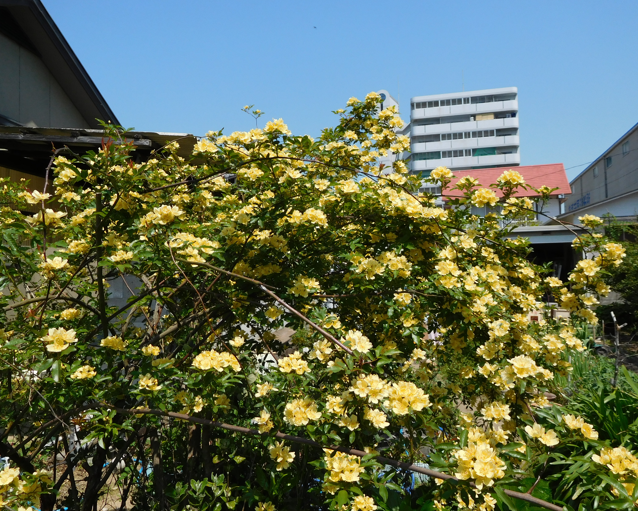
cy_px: 260
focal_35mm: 27
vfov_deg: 53.2
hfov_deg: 64.1
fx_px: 510
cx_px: 321
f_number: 6.8
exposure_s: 1/400
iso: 125
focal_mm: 4.5
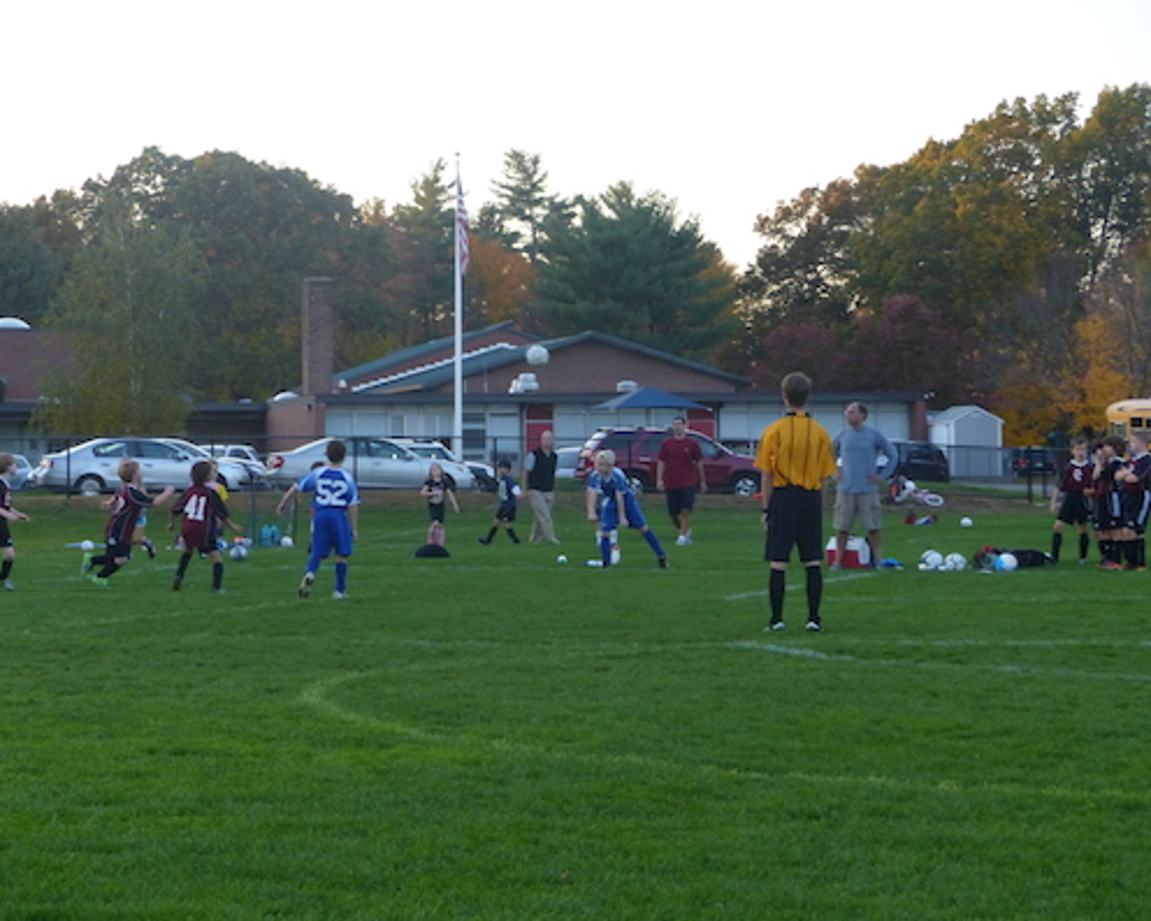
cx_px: 563
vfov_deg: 14.4
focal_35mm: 107
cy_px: 462
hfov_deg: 17.9
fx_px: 3646
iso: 400
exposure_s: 1/160
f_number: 2.8
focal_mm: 18.3
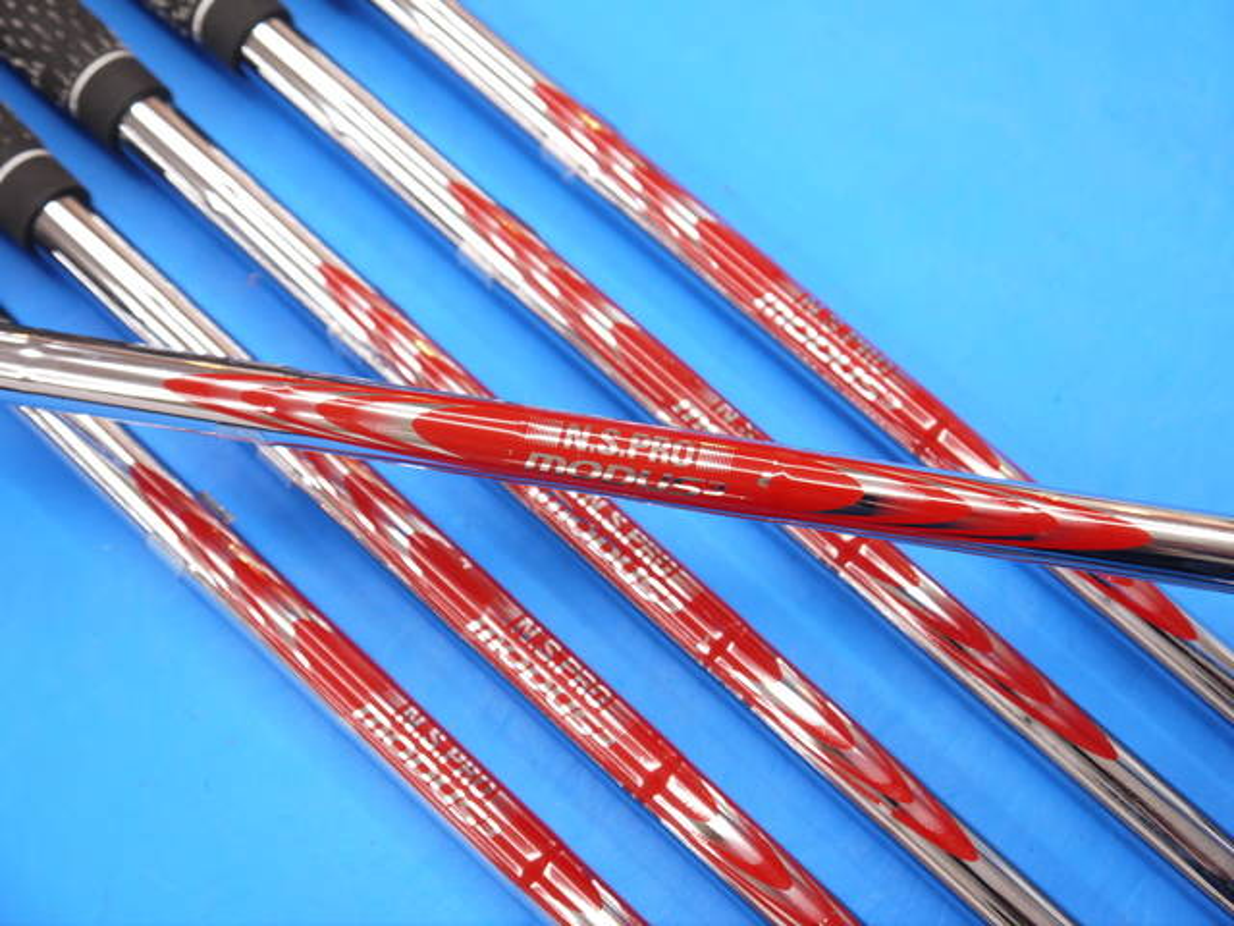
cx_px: 617
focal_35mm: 52
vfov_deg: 28.0
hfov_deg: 36.8
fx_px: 1854
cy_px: 463
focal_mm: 26
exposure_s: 1/60
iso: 320
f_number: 4.7
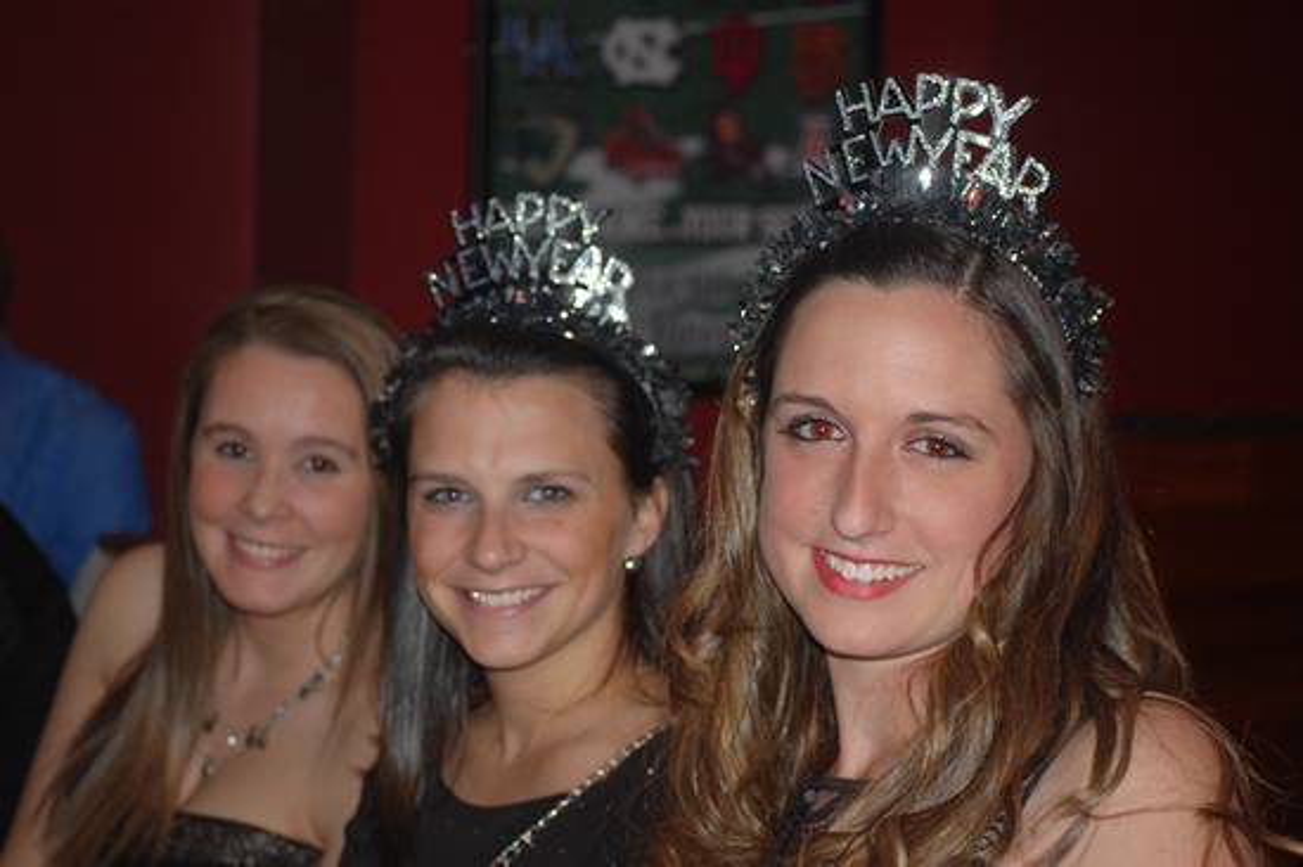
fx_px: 2984
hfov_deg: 24.6
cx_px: 652
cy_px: 434
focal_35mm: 82
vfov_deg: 16.5
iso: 400
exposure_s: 1/60
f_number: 4
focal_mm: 55
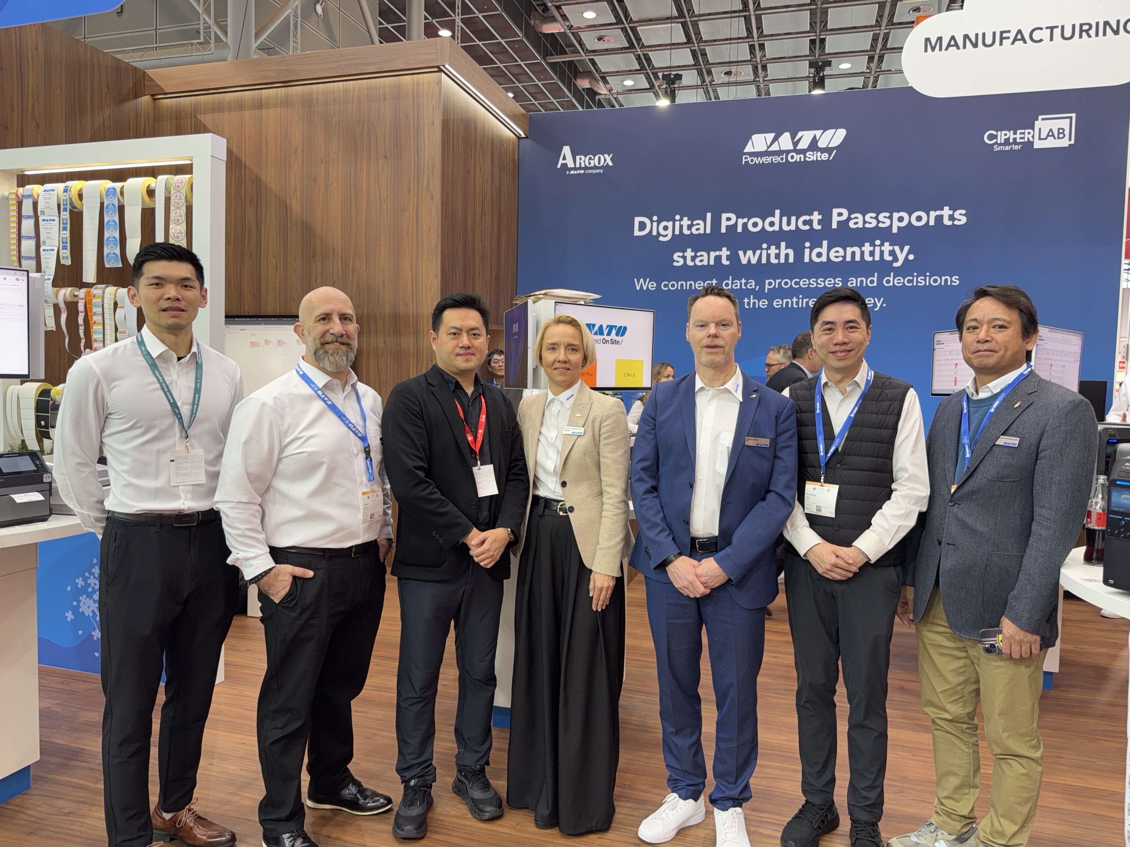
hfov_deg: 71.6
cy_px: 424
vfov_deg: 56.8
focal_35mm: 24
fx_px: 783
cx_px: 565
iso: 125
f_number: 1.78
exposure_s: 1/100
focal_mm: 6.76
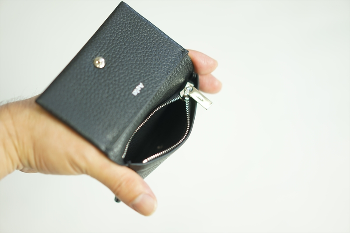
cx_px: 175
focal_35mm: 55
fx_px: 535
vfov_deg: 24.6
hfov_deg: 36.3
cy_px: 116
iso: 100
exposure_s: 1/100
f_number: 1.8
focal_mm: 55
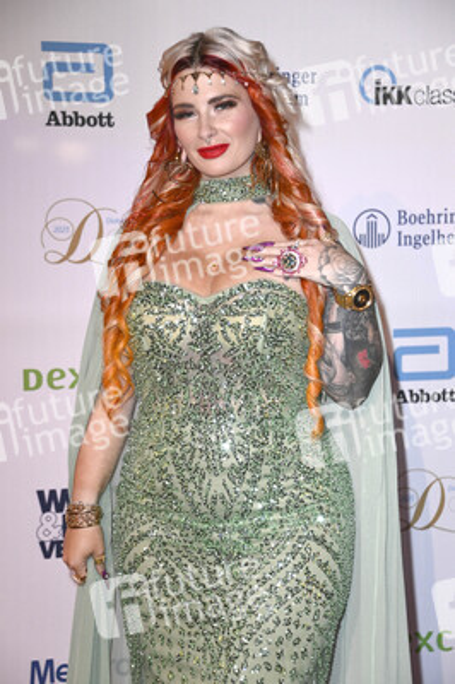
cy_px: 342
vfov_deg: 22.2
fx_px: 1747
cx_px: 228
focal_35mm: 92
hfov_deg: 14.8
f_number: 5.6
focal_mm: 92
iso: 3200
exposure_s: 1/200
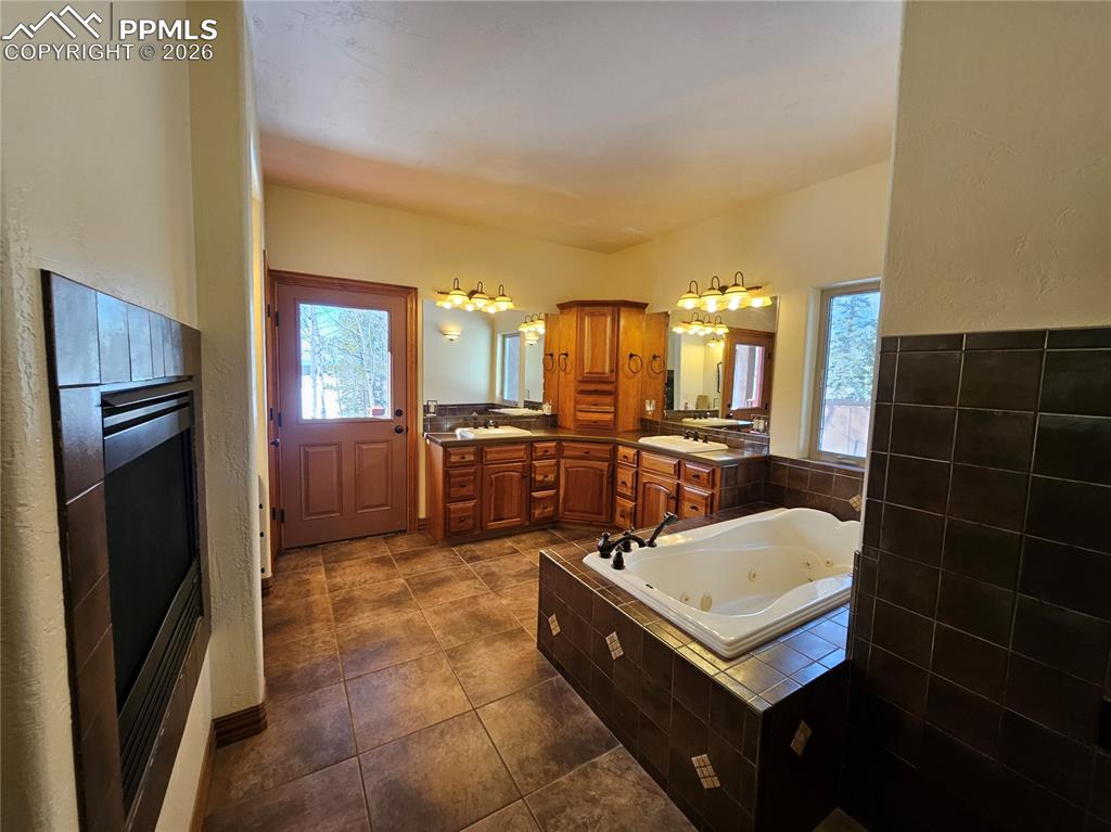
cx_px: 556
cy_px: 416
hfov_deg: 106.2
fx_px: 417
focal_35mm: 13
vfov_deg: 89.9
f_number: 2.2
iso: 80
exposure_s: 1/60
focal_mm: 1.7
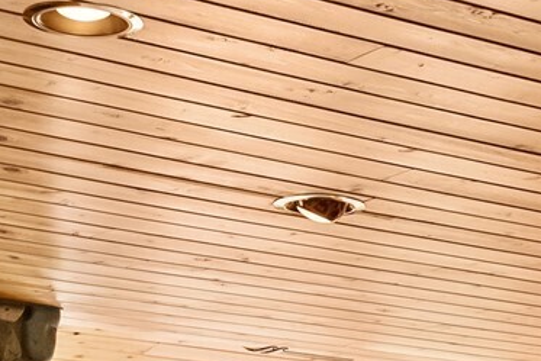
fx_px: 2167
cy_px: 729
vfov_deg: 9.0
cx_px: 498
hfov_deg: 14.1
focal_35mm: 144
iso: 800
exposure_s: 1/40
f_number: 6.3
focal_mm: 31.7
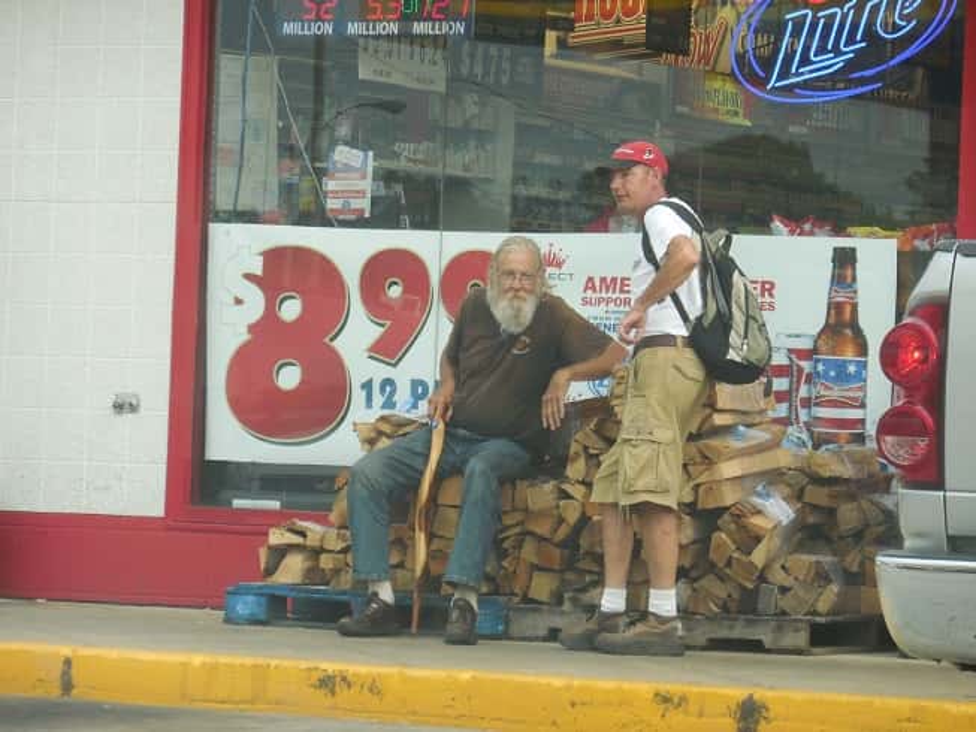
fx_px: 6289
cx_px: 488
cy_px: 366
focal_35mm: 223
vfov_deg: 6.7
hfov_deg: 8.9
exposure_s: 1/60
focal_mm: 39.8
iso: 180
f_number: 5.8
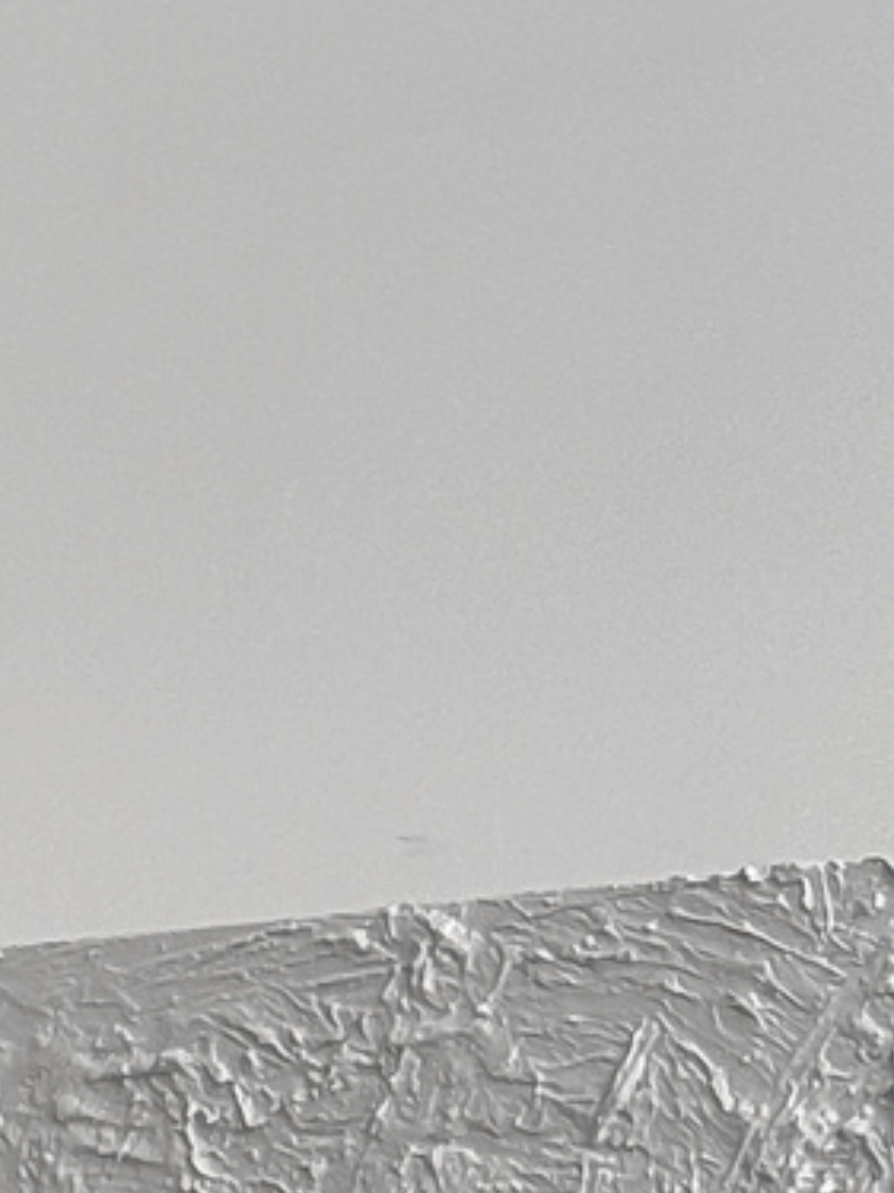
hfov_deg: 7.0
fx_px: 7063
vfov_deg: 9.6
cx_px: -993
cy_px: 1263
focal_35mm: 205
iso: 100
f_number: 1.8
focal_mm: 6.86
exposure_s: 1/120
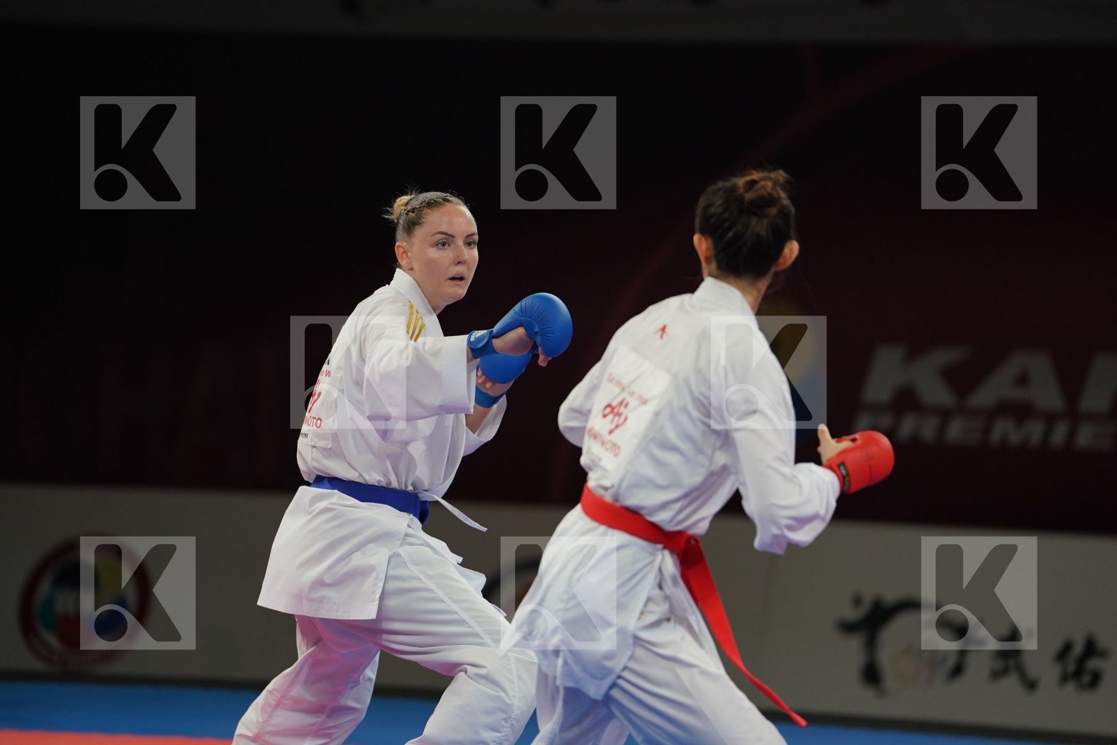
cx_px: 558
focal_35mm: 200
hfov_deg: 10.3
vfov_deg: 6.9
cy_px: 372
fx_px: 6205
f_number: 2.8
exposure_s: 1/1000
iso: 1250
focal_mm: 200
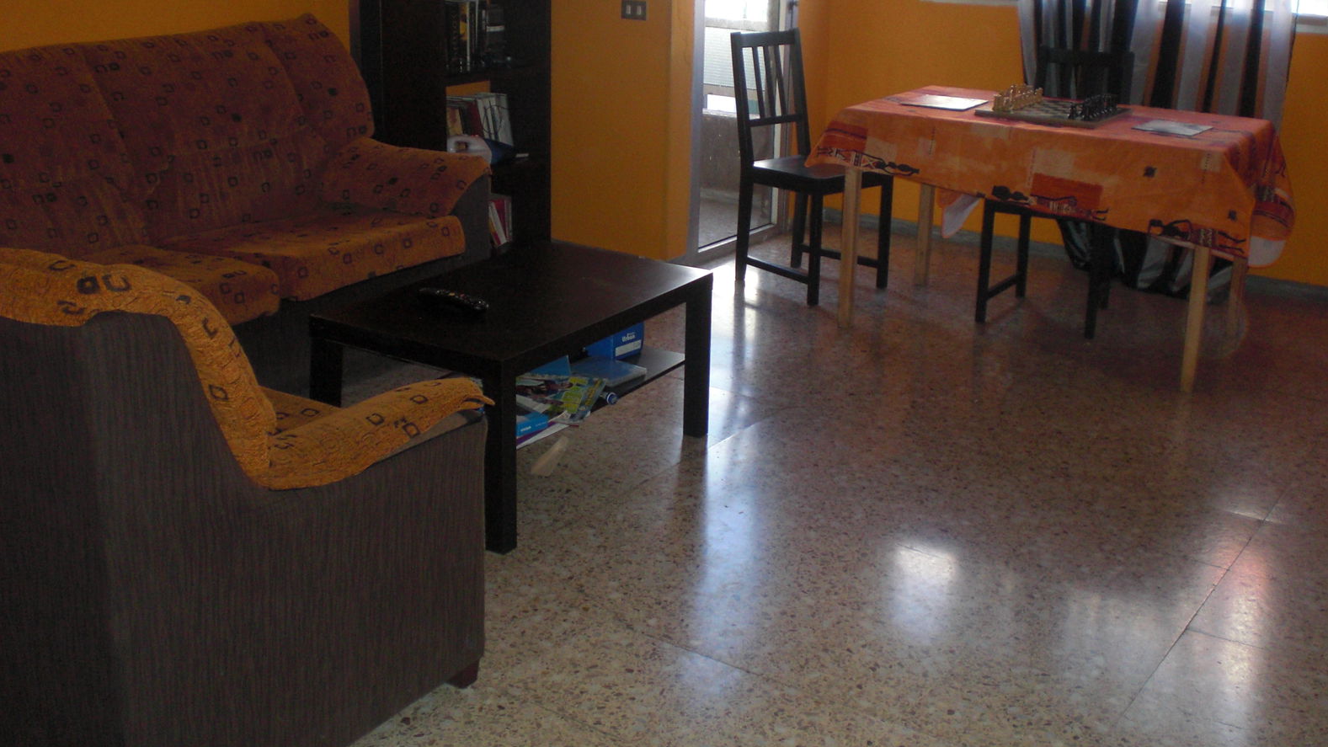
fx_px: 1479
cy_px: 263
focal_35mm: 42
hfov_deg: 48.4
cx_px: 659
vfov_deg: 28.2
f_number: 3.1
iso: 200
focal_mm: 6.3
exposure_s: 1/60
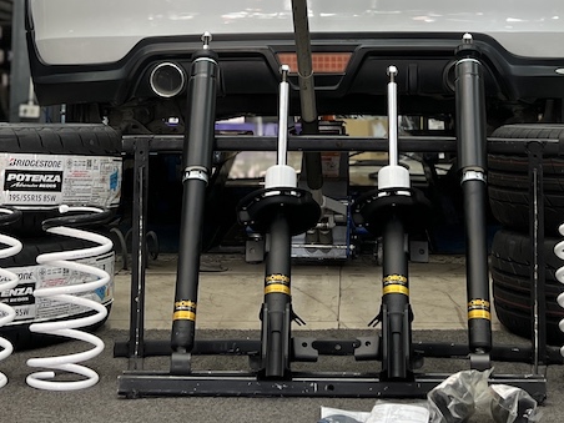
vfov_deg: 20.5
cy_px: -21
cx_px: 324
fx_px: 1124
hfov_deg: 28.1
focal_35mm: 69
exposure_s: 1/100
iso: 125
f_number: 1.5
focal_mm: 5.7
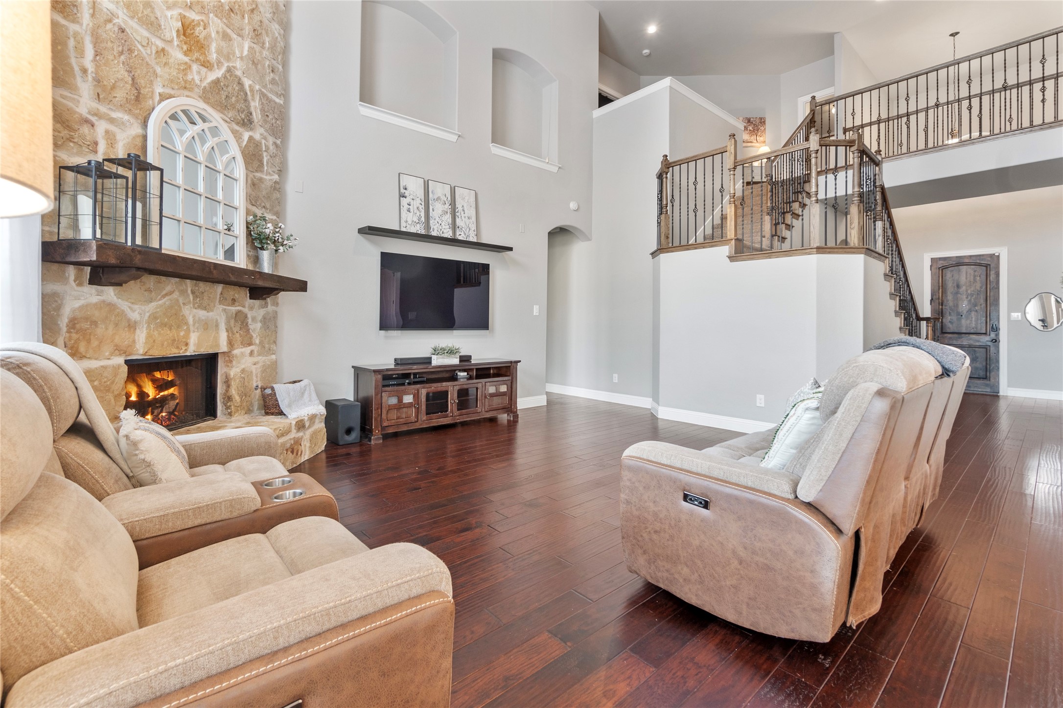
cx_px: 532
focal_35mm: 15
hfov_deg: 100.4
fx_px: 443
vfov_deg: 77.3
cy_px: 354
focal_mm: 10
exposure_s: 1/3
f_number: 8
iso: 100
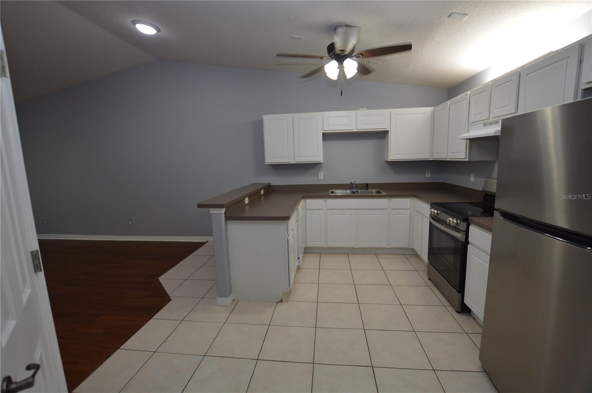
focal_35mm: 15
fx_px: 246
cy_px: 196
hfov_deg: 100.5
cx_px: 296
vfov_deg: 77.2
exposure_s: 1/80
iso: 400
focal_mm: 10
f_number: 4.5
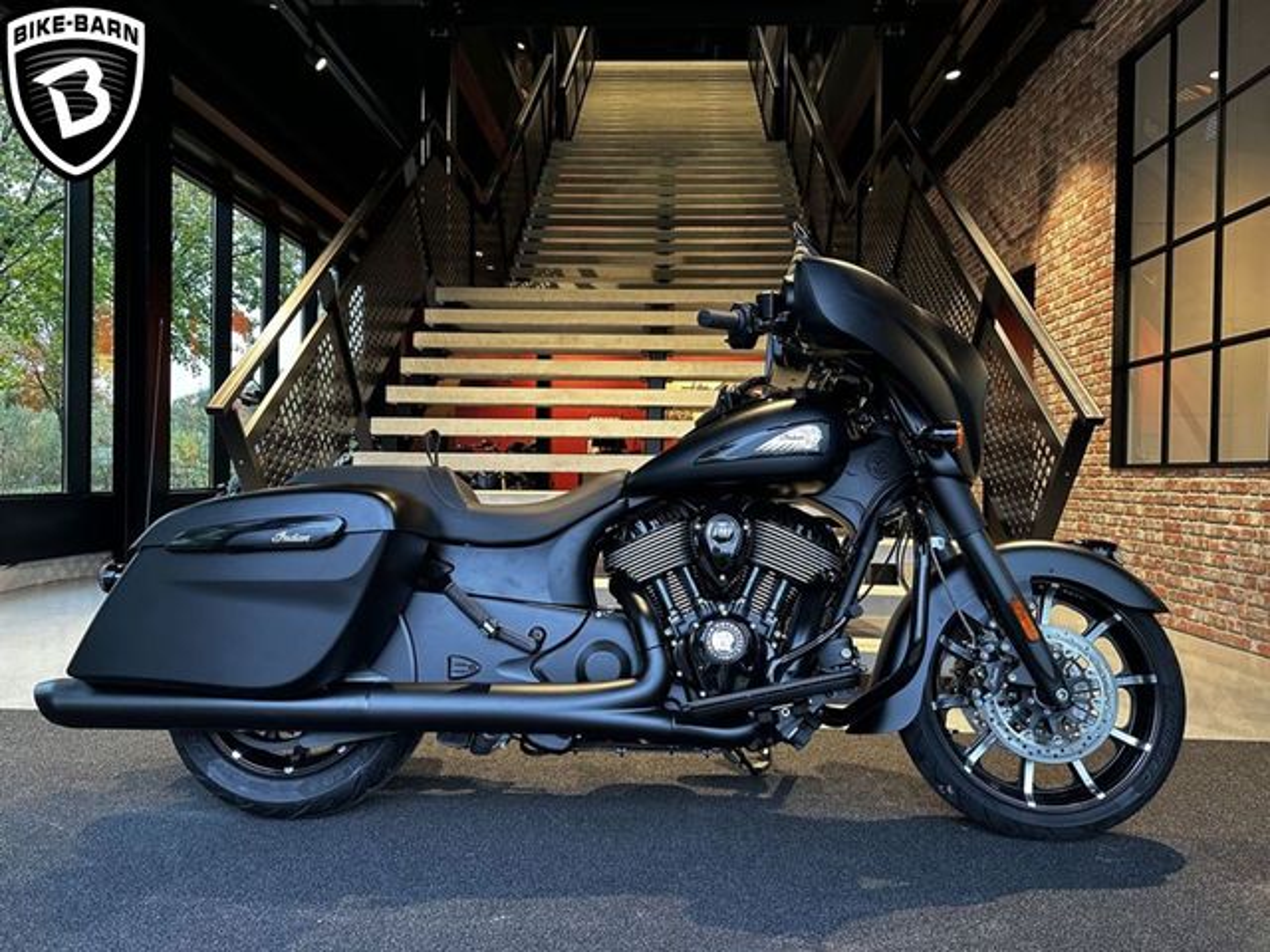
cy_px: 476
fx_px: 881
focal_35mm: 24
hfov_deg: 71.6
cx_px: 635
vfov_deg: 56.8
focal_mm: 6.86
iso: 320
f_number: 1.78
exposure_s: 1/60
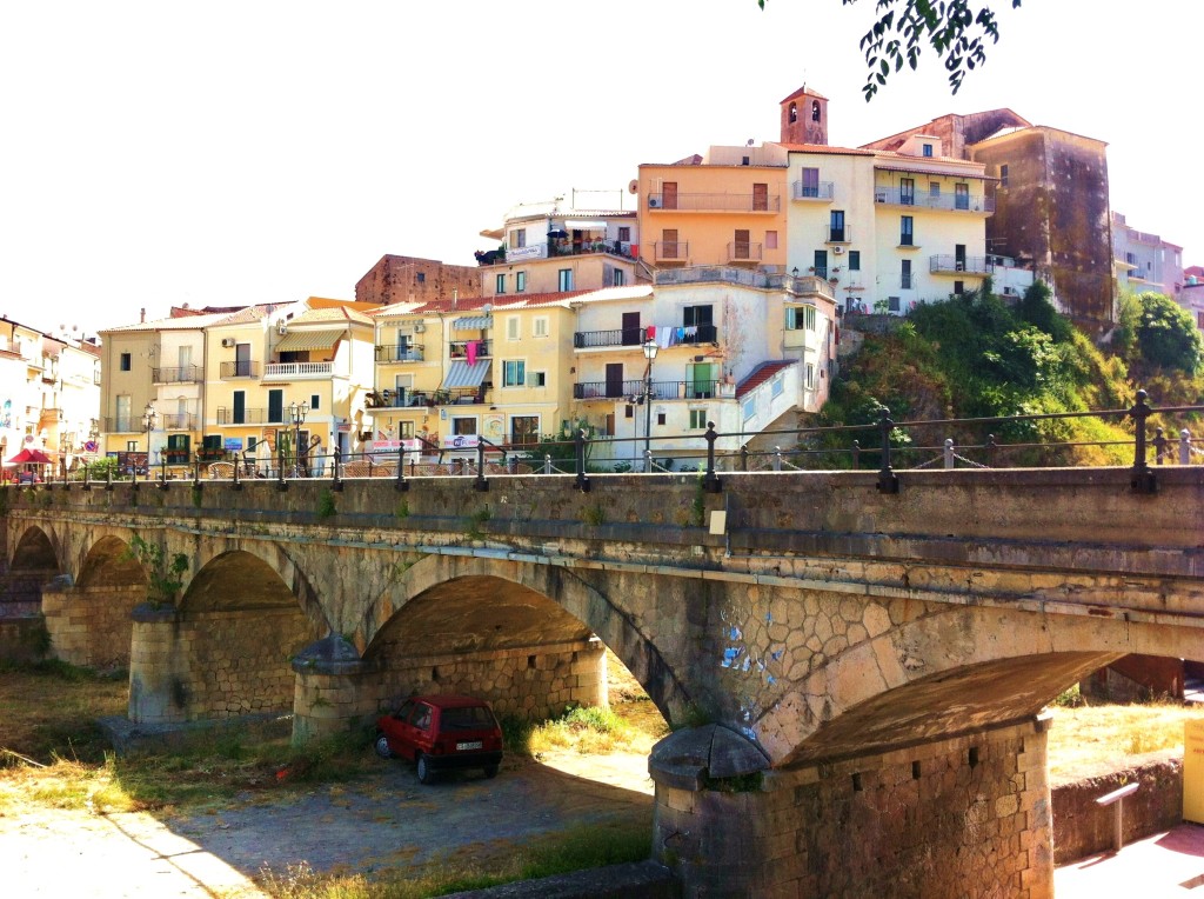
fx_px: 1215
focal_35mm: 35
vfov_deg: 40.6
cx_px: 602
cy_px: 450
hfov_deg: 52.7
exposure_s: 1/496
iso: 80
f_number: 2.8
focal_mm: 3.85
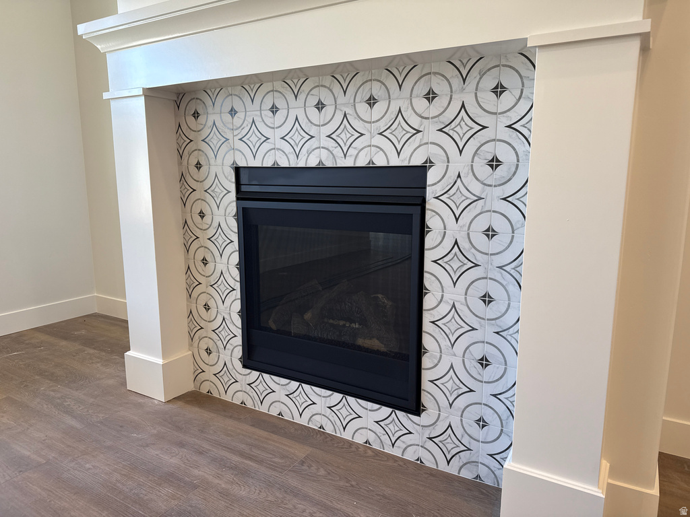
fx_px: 478
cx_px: 345
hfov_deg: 71.6
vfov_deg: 56.8
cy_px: 258
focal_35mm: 24
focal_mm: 6.76
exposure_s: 1/120
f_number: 1.78
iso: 100
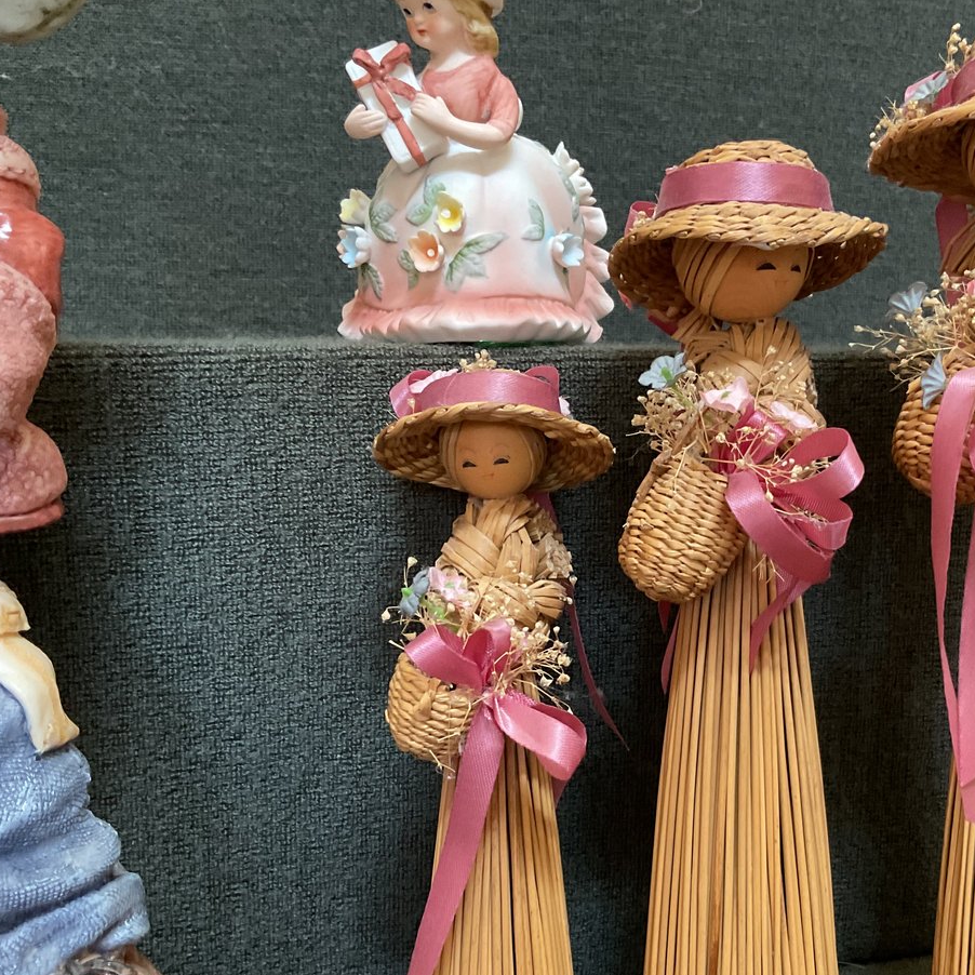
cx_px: 688
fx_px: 1370
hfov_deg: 38.5
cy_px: 593
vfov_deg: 39.0
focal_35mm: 43
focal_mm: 3
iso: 250
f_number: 1.8
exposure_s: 1/60
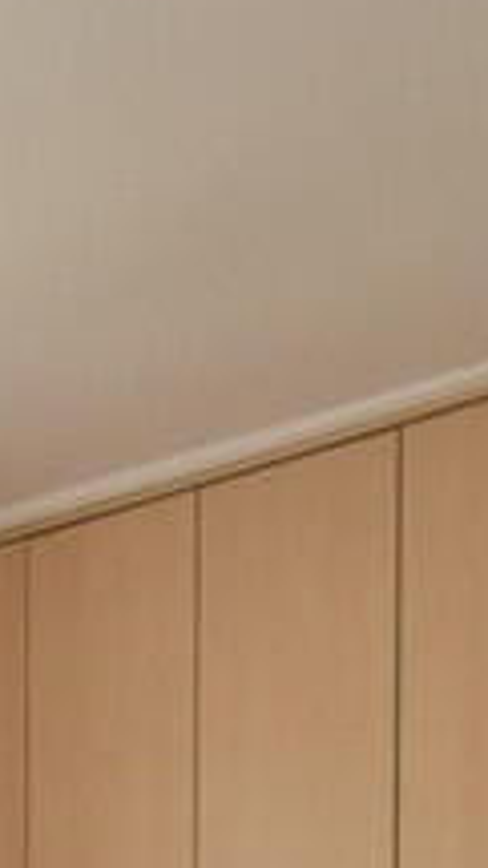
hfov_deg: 15.6
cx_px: -85
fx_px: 1725
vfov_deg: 24.9
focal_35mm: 75
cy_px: 1096
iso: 560
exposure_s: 1/200
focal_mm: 10
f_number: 5
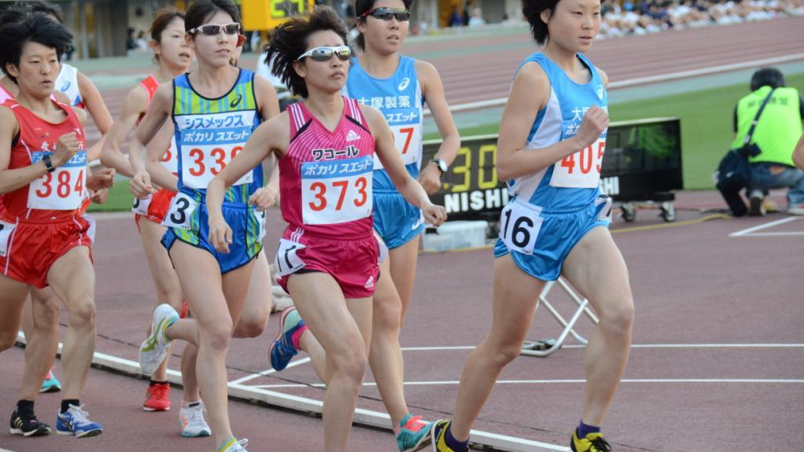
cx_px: 402
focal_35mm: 176
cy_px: 204
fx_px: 3752
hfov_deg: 12.2
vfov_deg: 6.9
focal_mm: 112
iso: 3200
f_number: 6.3
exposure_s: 1/640
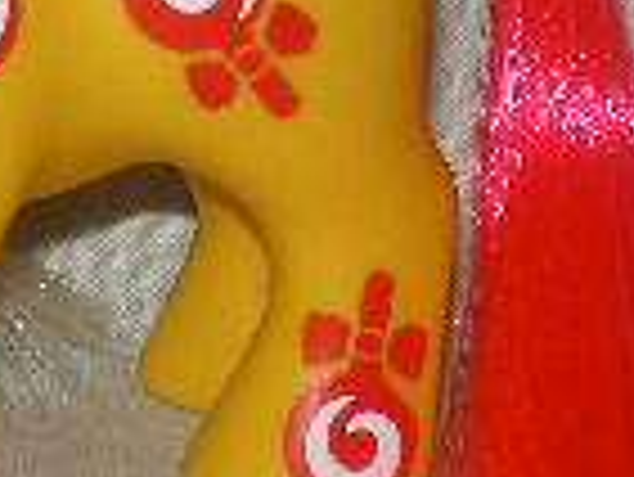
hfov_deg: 11.5
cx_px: 148
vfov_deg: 8.5
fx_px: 3153
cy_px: -166
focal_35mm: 172
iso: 64
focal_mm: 6.3
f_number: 4.6
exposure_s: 1/30
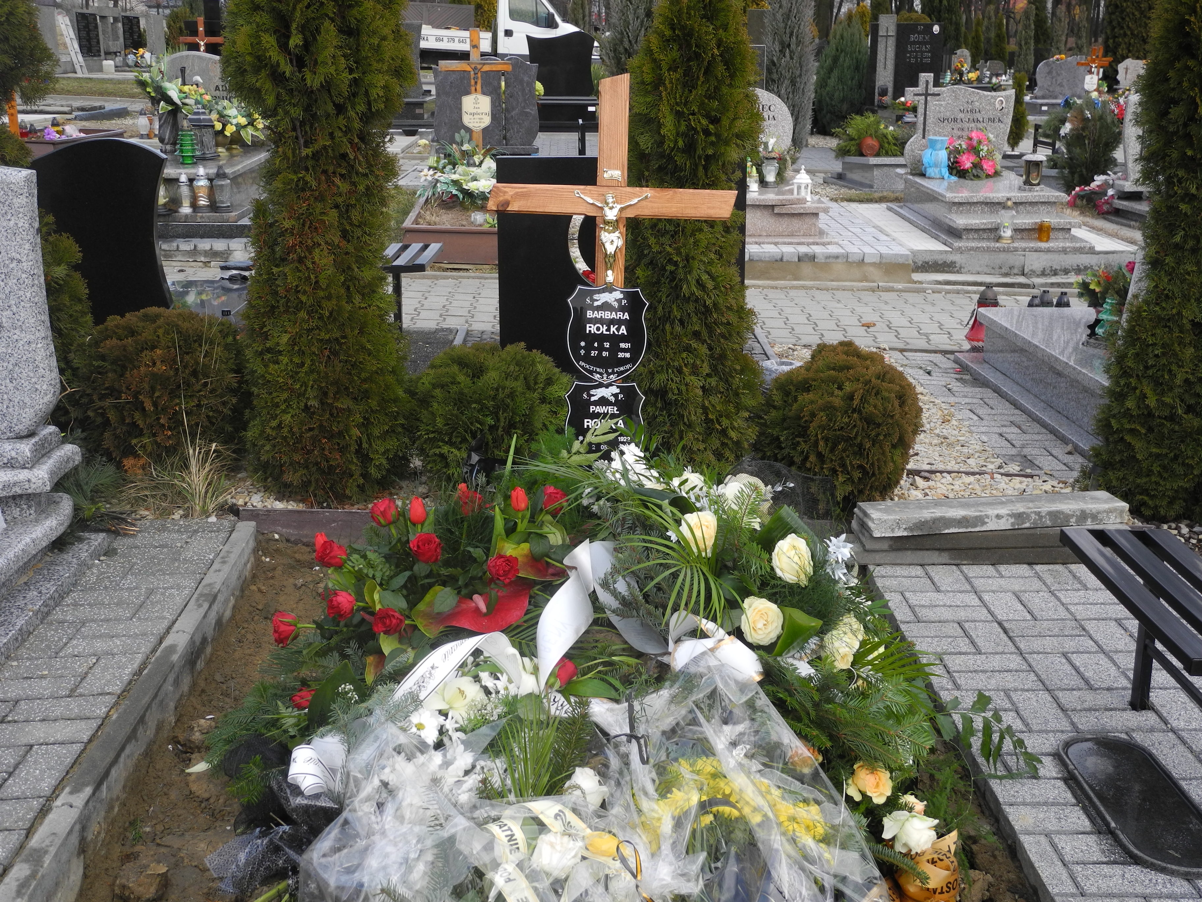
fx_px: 1424
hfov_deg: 45.8
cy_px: 451
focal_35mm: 41
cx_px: 601
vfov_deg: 35.1
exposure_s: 1/320
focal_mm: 8.8
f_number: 3.2
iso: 100
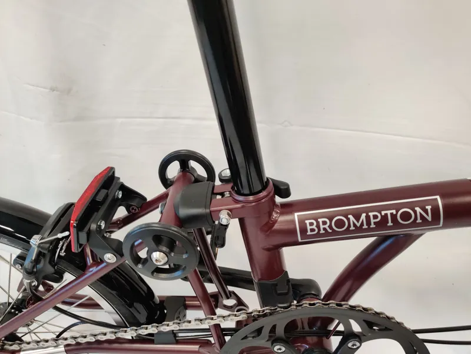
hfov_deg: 65.3
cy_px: 177
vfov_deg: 51.4
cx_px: 236
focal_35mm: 27
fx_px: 367
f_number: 1.65
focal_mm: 4.75
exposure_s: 1/50
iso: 800
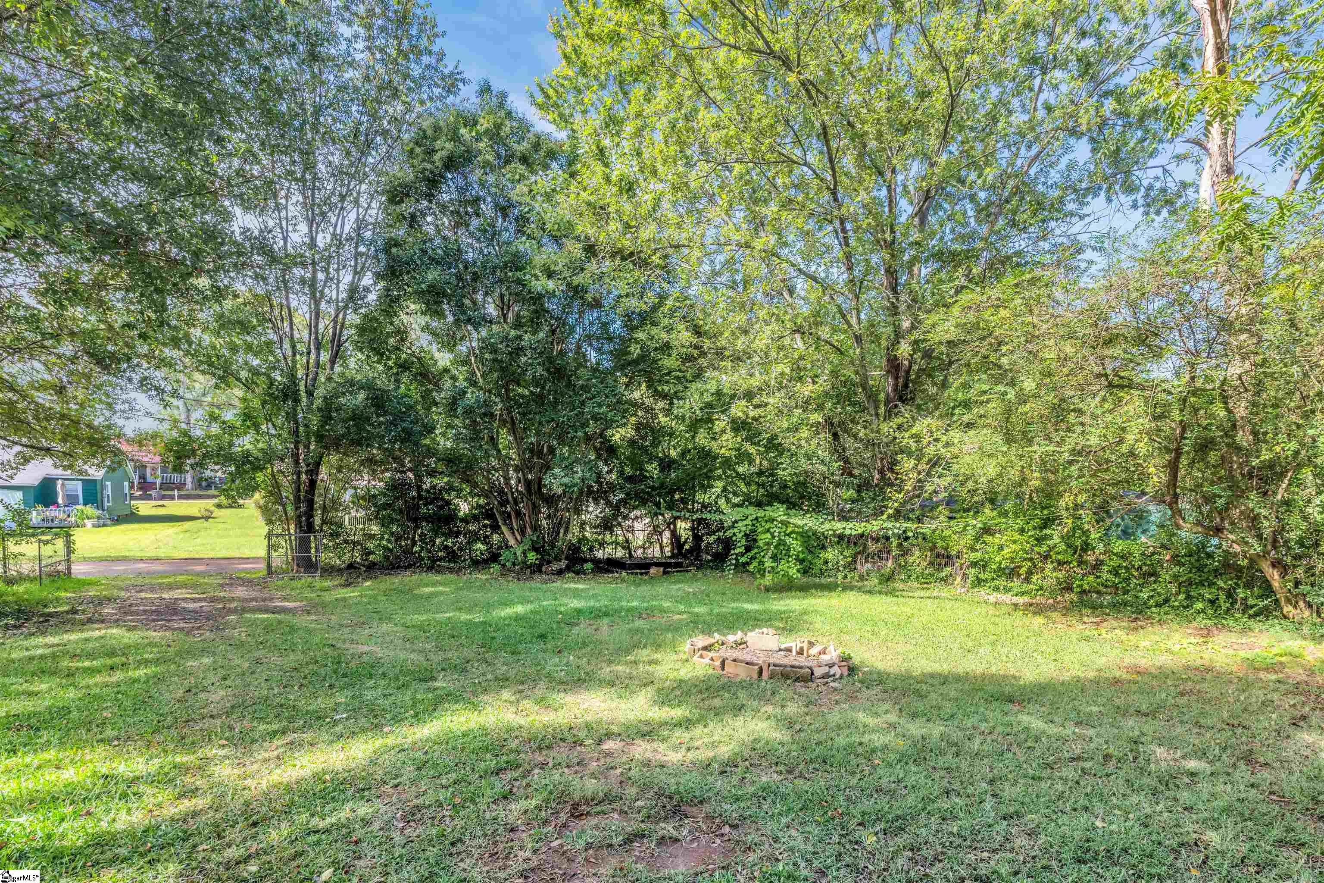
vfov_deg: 73.7
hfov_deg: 96.7
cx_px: 662
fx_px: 588
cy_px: 442
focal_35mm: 16
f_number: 9
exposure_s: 1/160
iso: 320
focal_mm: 16
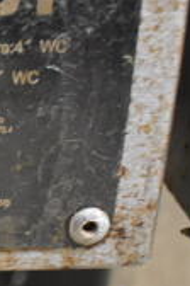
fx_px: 776
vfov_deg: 20.8
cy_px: 141
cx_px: -193
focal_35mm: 98
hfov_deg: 12.3
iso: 3200
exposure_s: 1/6
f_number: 3.5
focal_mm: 18
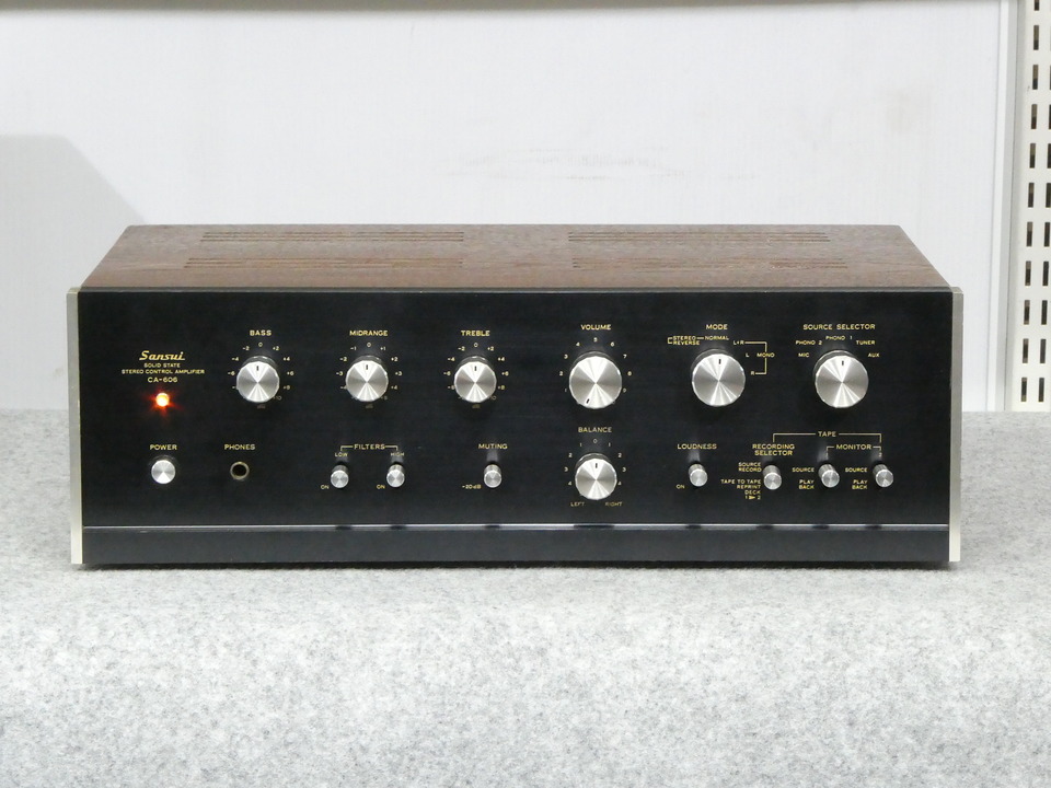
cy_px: 394
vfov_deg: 12.0
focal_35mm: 124
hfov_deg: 15.9
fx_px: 3765
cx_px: 526
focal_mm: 22.3
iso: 1600
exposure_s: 1/13
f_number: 7.1
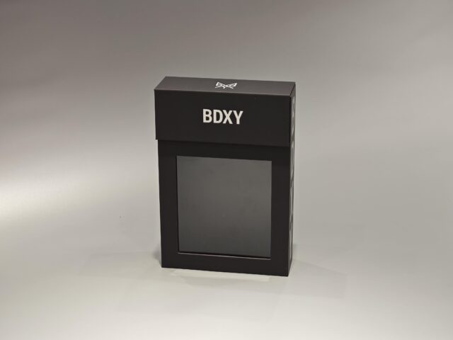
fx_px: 981
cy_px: 170
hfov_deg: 26.0
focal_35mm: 75
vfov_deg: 19.6
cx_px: 226
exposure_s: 1/100
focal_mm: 10.1
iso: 200
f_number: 2
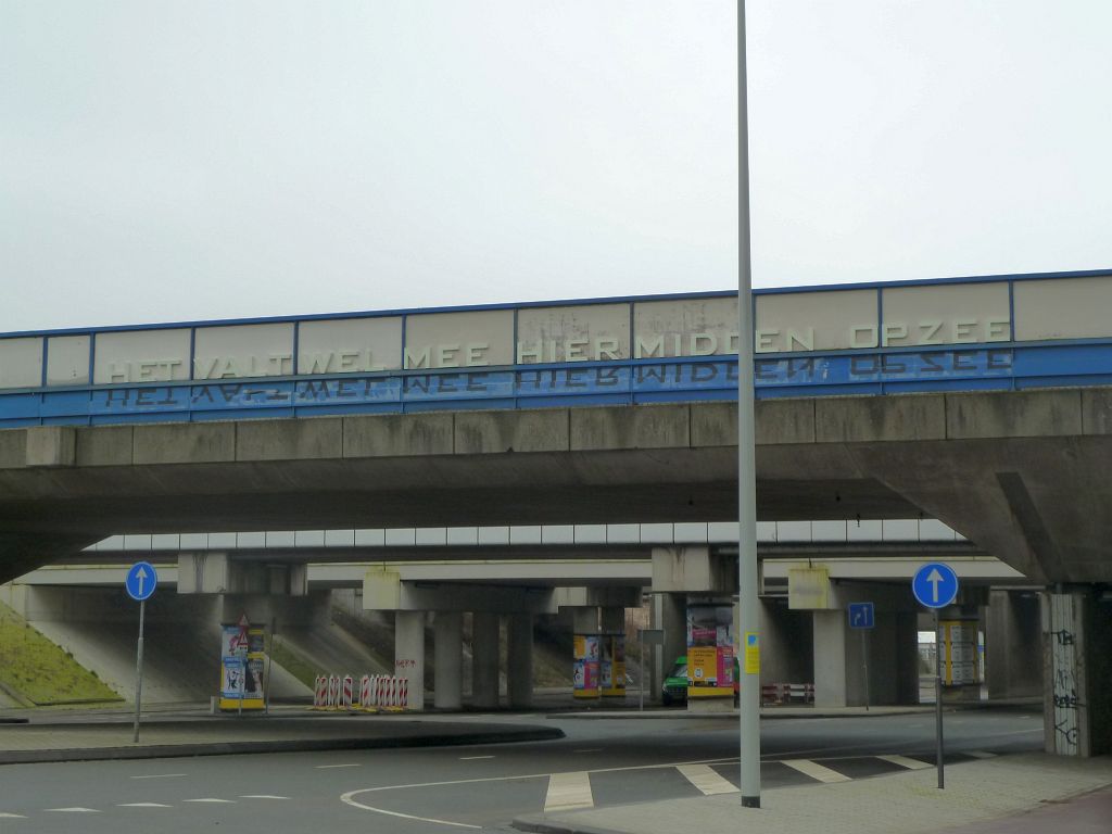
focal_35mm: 59
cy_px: 417
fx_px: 1895
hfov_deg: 32.7
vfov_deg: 24.8
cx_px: 556
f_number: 3.9
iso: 125
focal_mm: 9.7
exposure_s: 1/125
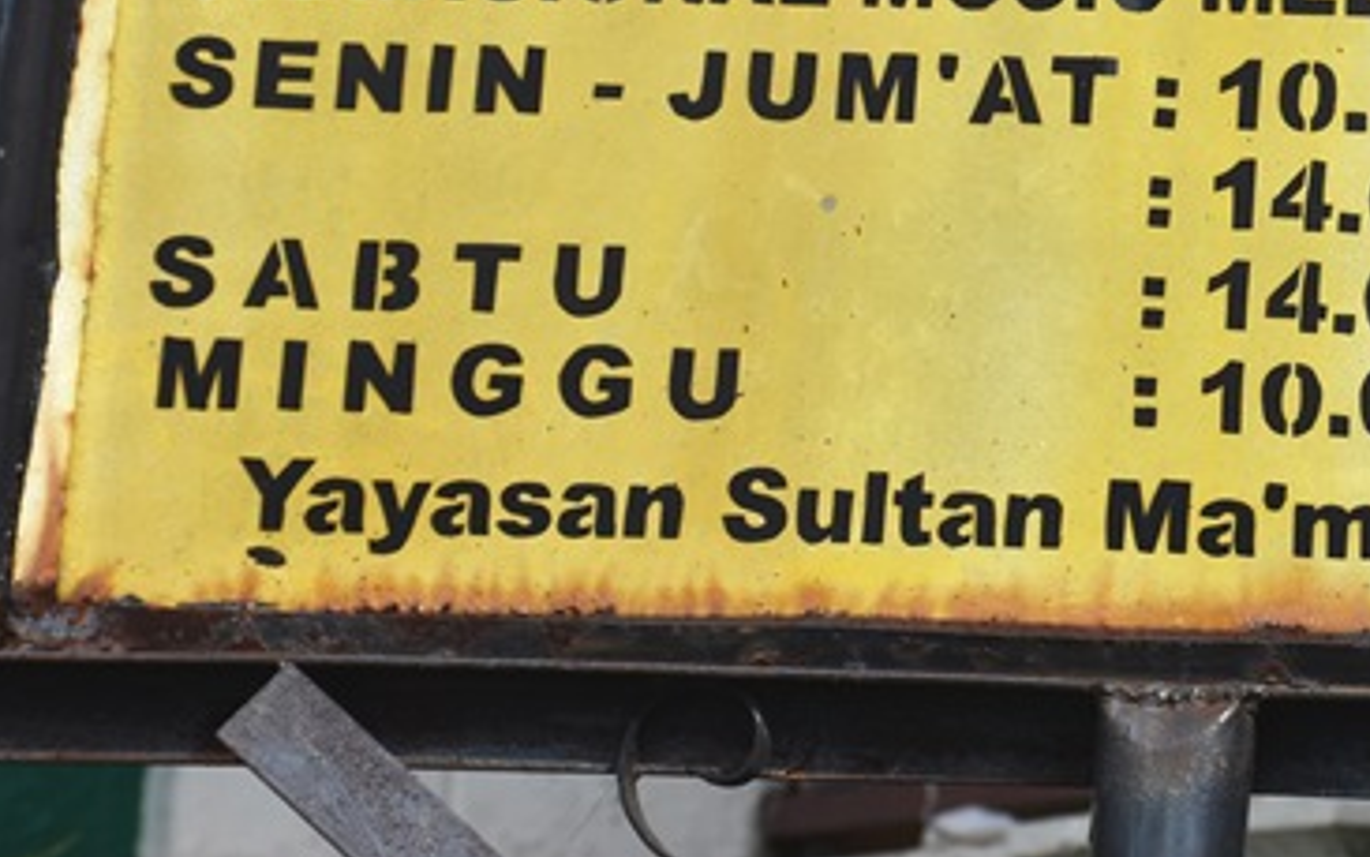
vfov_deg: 7.0
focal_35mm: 187
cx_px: 1404
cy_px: -122
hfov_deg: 11.1
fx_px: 6984
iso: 140
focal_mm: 56
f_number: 8
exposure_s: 1/500
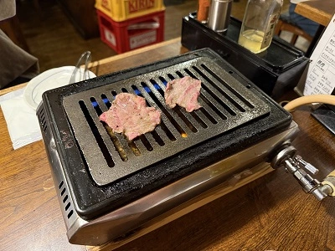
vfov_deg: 56.8
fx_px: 232
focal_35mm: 24
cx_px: 168
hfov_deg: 71.6
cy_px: 126
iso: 400
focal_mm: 6.76
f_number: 1.78
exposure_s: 1/60
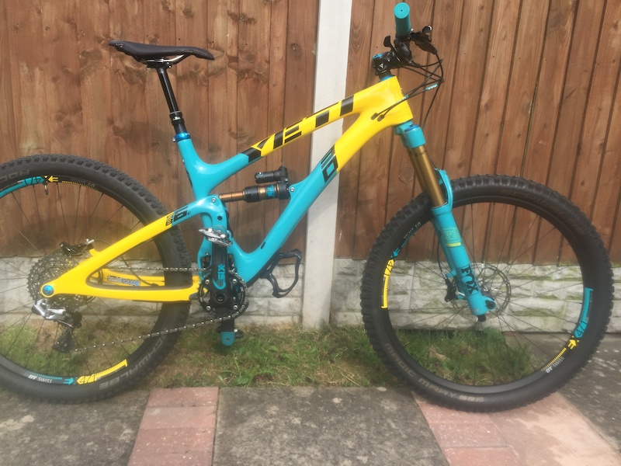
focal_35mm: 29
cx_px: 310
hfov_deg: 61.7
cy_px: 233
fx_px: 520
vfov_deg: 48.2
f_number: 2.2
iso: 32
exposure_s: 1/879
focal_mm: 4.15
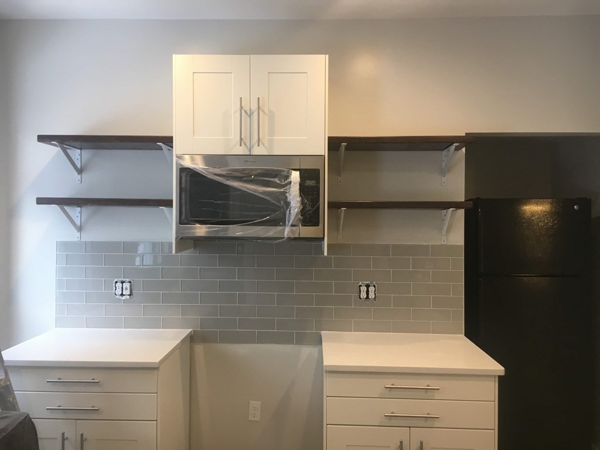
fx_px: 503
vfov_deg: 48.2
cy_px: 225
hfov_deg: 61.7
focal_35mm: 29
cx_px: 300
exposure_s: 1/30
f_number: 2.2
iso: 50
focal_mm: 4.15
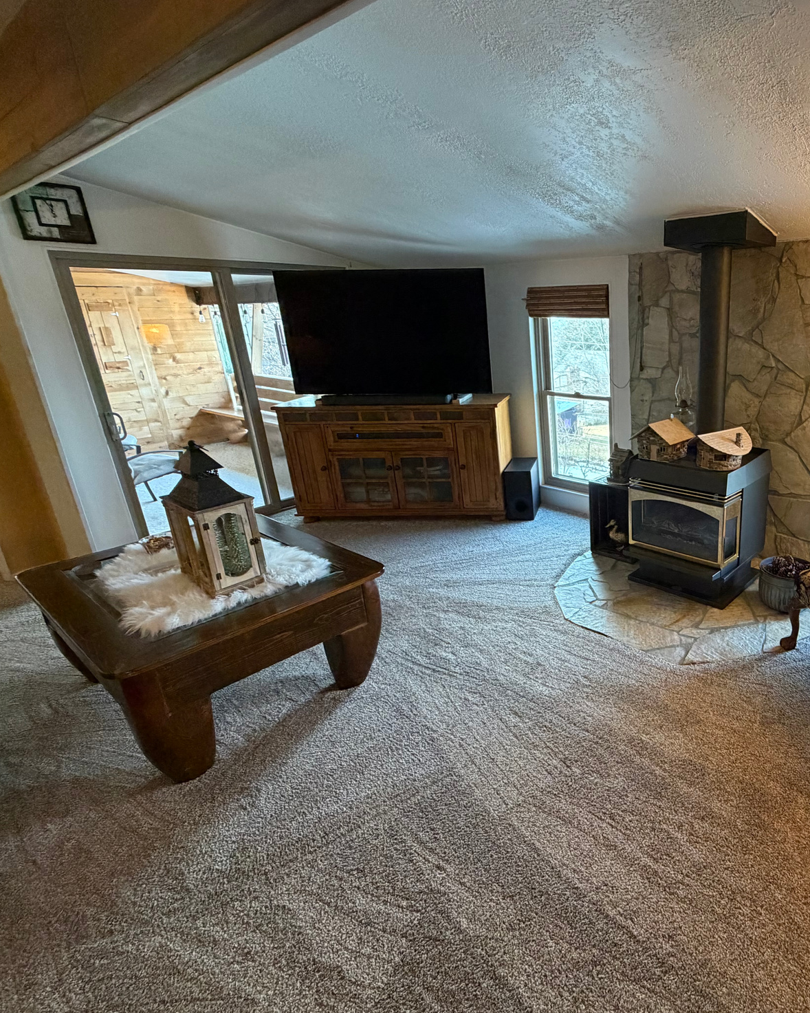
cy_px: 497
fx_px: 569
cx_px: 626
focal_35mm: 19
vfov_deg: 83.3
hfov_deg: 65.6
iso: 400
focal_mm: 2.22
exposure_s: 1/60
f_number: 2.2
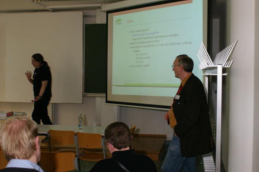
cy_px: 84
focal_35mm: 44
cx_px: 154
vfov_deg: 30.5
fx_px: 316
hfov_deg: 44.3
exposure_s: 1/60
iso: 800
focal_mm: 24
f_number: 5.6
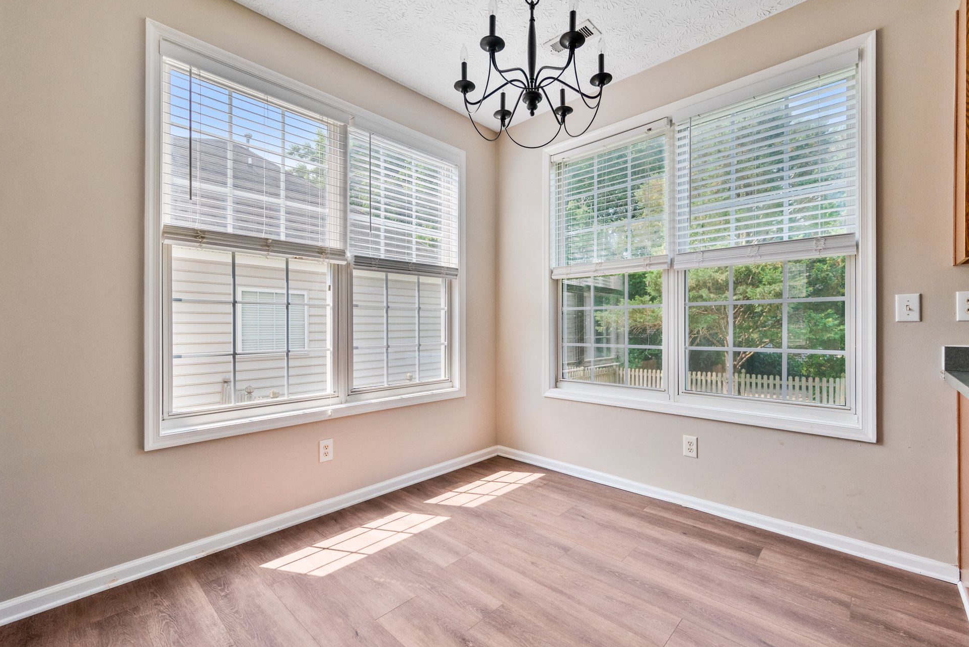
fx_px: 404
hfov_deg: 100.3
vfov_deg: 77.4
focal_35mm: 15
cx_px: 501
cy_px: 325
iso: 800
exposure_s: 1/800
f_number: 4
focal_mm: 14
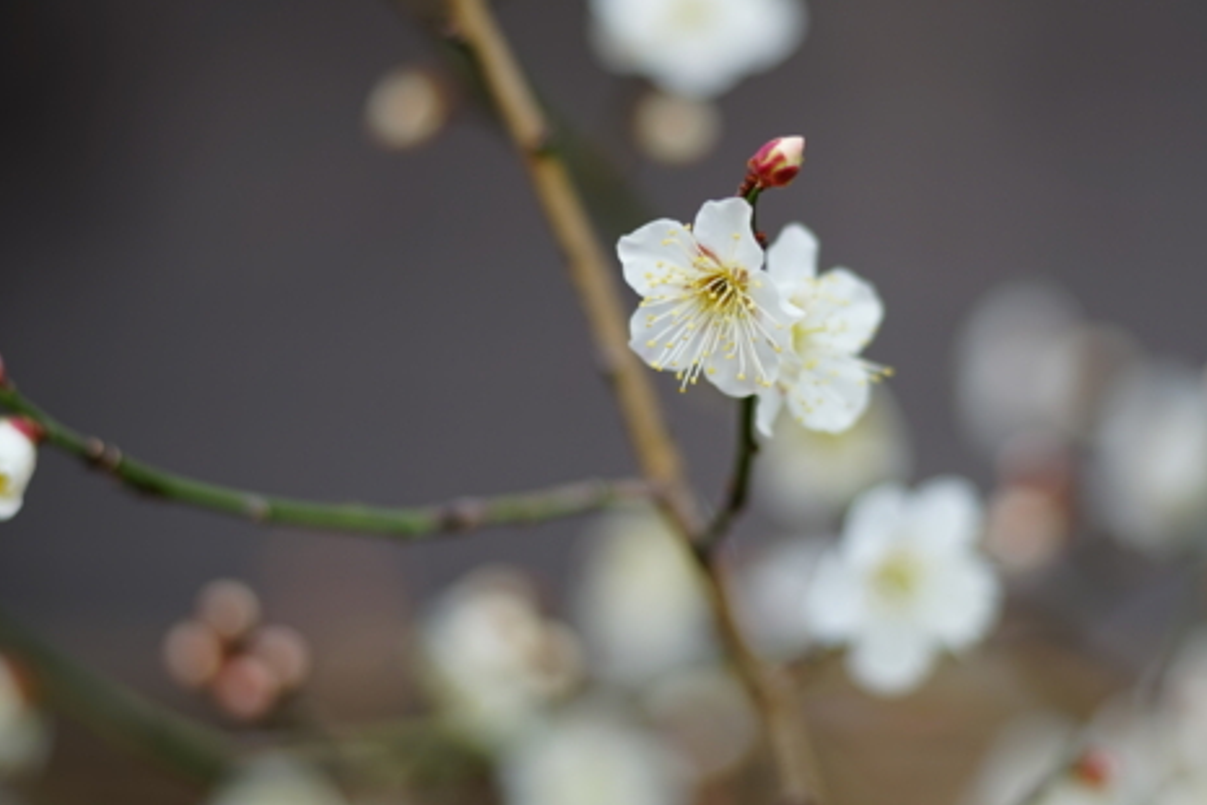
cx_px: 724
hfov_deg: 17.5
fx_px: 3922
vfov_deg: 11.7
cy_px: 360
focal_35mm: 117
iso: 100
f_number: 2.8
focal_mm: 85
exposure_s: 1/160
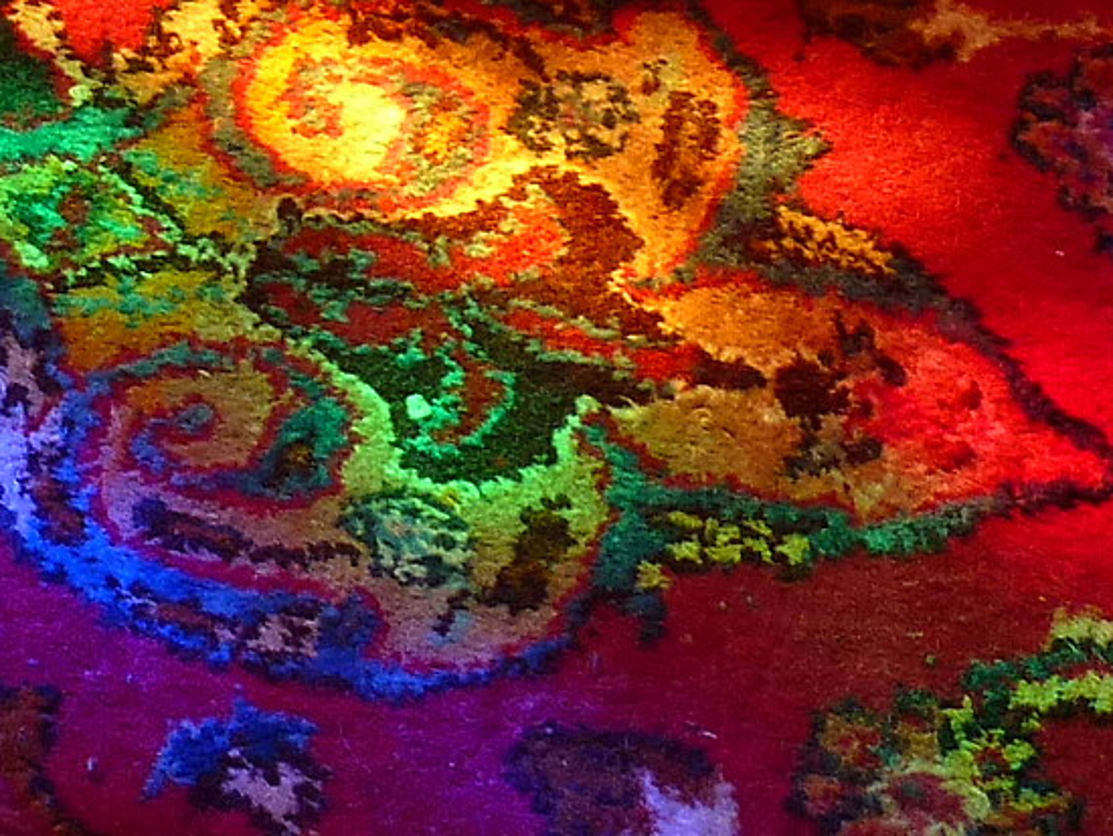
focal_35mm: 314
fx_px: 10100
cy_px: -581
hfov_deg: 6.1
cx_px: -1234
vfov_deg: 4.7
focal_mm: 11.9
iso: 160
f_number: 4.1
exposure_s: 1/40
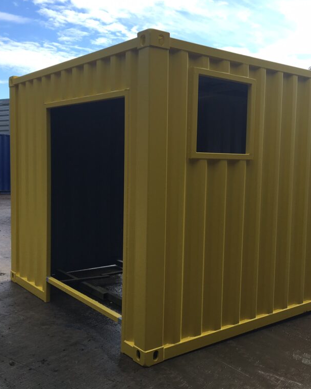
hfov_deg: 39.0
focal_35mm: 38
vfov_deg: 47.9
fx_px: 437
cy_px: 194
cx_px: 180
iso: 25
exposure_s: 1/663
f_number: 2.2
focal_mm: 4.15
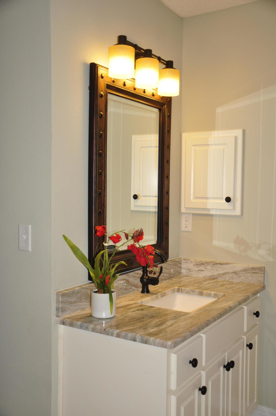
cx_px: 138
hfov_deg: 35.4
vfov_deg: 51.3
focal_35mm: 38
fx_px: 432
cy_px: 208
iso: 200
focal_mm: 25
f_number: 4
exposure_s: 1/60
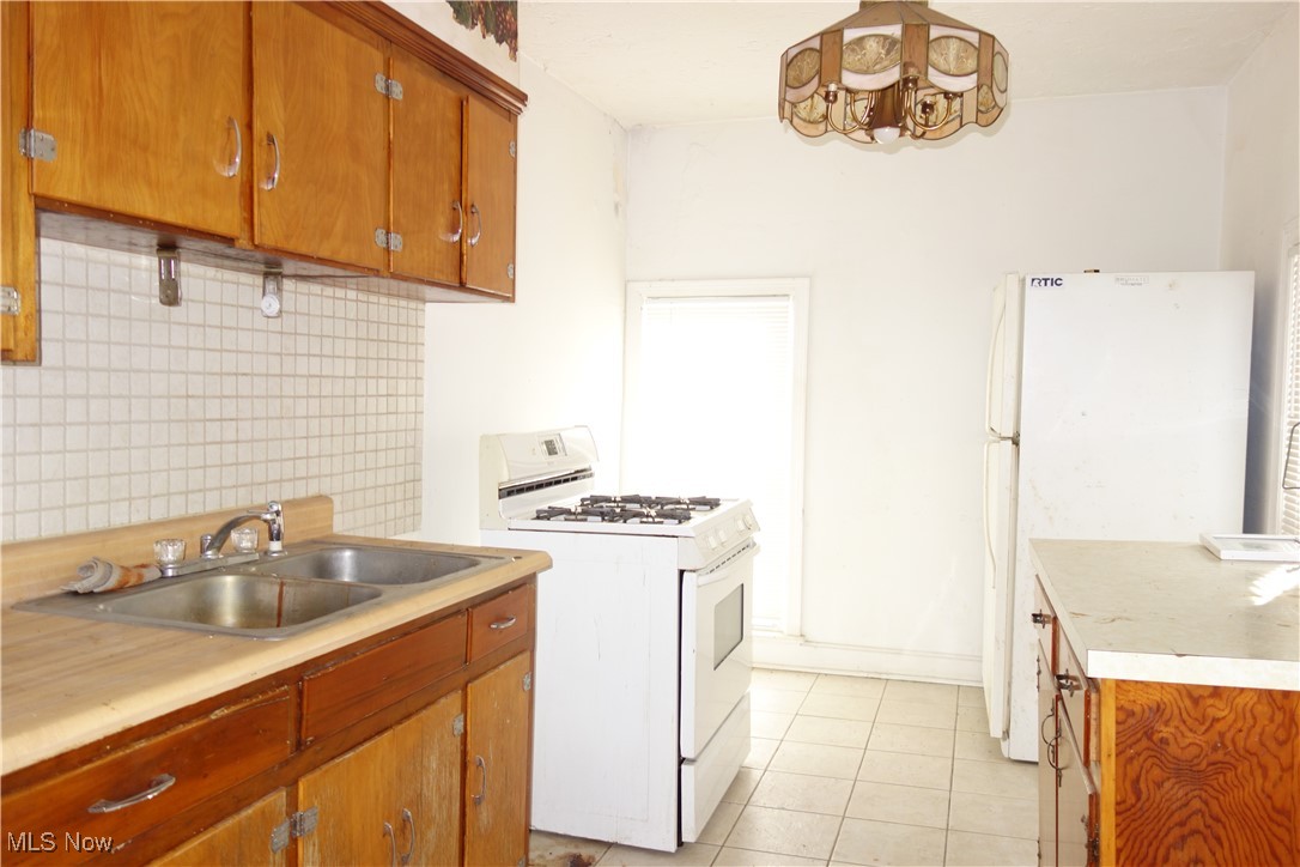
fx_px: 1011
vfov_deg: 46.4
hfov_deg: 65.5
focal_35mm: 28
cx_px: 650
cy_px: 434
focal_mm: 10.4
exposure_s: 1/50
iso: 125
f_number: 1.8
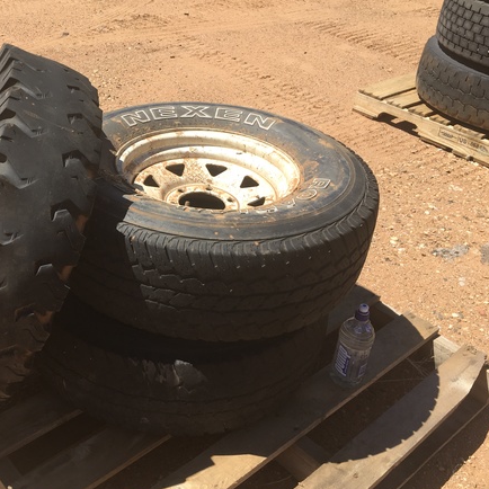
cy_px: 241
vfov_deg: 42.8
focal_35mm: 39
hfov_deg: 41.8
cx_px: 135
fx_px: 623
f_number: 2.2
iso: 25
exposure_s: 1/999
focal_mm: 4.15
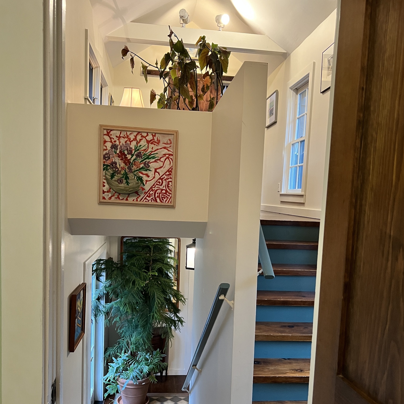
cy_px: 239
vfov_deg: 52.2
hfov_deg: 52.5
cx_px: 204
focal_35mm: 31
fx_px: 409
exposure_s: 1/60
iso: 400
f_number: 1.5
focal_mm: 5.7
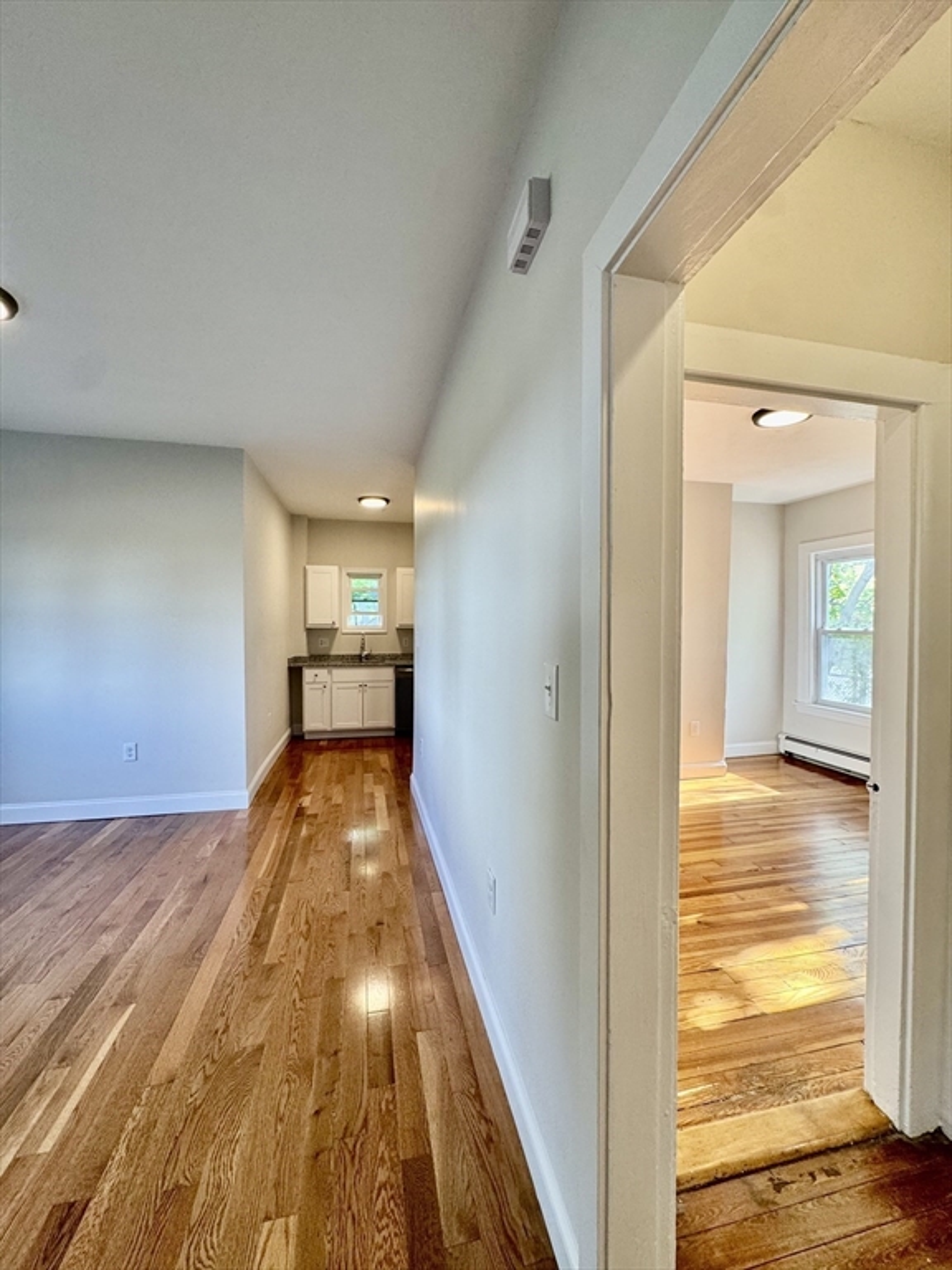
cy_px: 635
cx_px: 476
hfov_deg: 85.7
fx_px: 513
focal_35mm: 14
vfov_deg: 102.1
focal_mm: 2.22
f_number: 2.2
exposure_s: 1/120
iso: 160
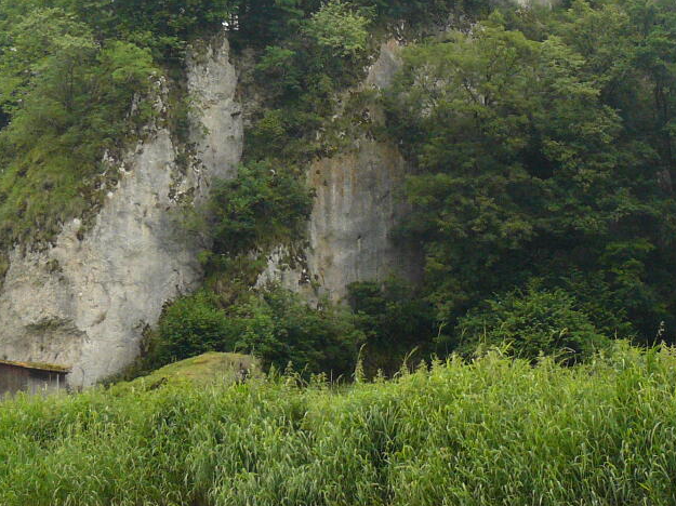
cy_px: 18
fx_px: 1620
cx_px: 411
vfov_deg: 17.4
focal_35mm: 83
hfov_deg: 23.5
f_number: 4
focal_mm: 6
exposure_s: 1/200
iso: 200
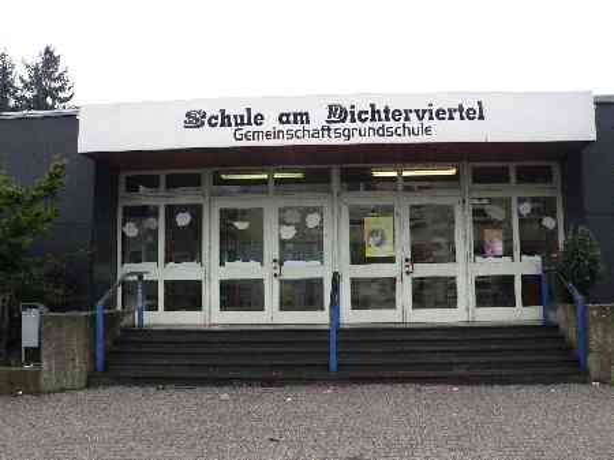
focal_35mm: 36
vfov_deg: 39.6
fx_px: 638
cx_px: 307
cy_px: 230
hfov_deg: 51.4
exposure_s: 1/160
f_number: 4
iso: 400
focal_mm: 6
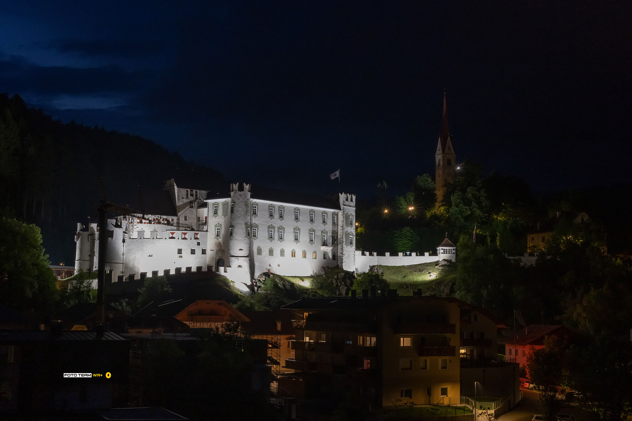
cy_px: 210
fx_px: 878
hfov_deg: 39.6
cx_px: 316
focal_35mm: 50
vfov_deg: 27.0
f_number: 16
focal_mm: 50
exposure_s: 2
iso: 1600
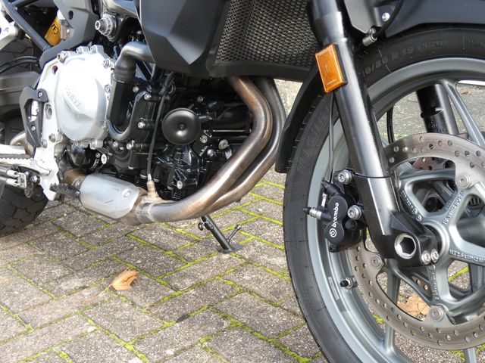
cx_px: 242
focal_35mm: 50
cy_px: 182
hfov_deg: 38.2
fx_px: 701
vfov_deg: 29.1
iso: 160
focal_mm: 9
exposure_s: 1/80
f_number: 3.9
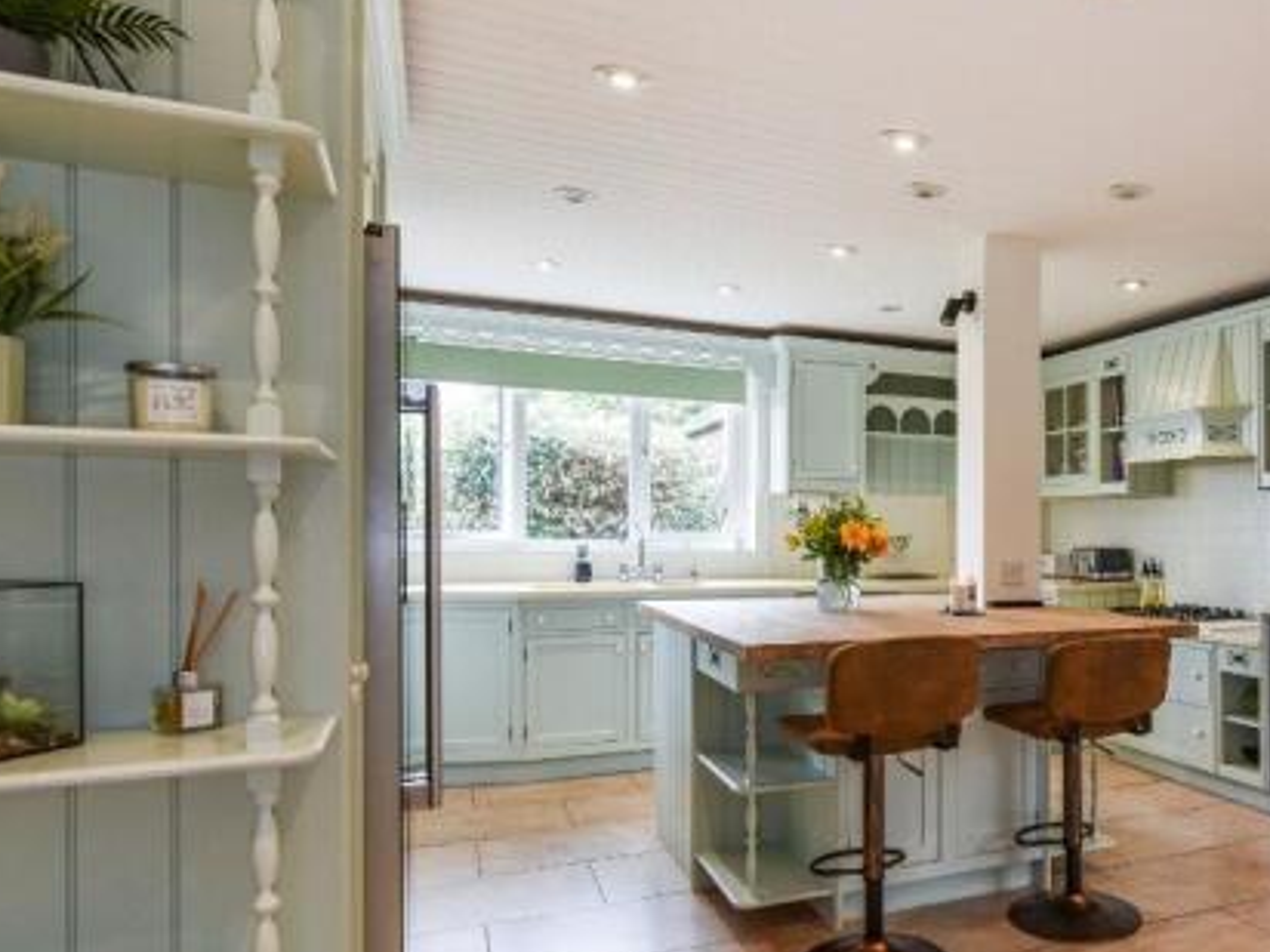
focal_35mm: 26
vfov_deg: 52.9
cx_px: 960
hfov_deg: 63.2
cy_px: 541
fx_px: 954
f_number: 9
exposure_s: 1/30
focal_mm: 17
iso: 320
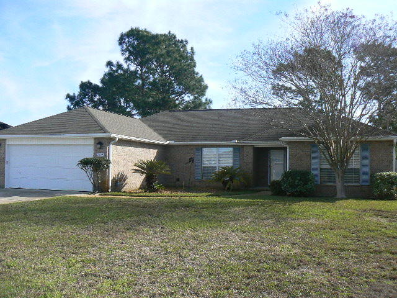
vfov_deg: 39.7
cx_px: 198
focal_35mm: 36
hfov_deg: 51.4
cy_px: 149
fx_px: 413
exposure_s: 1/1000
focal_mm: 6
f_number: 4
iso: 100
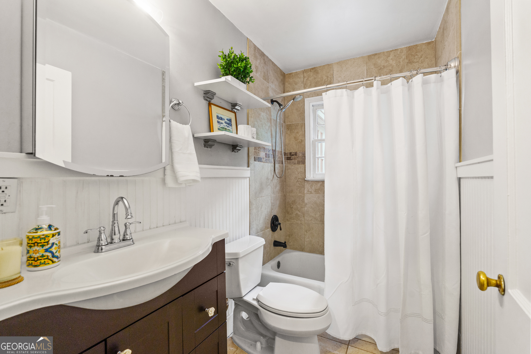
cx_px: 266
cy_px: 177
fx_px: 236
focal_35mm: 16
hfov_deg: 96.7
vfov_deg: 73.8
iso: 1250
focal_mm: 16
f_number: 6.3
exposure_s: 1/25
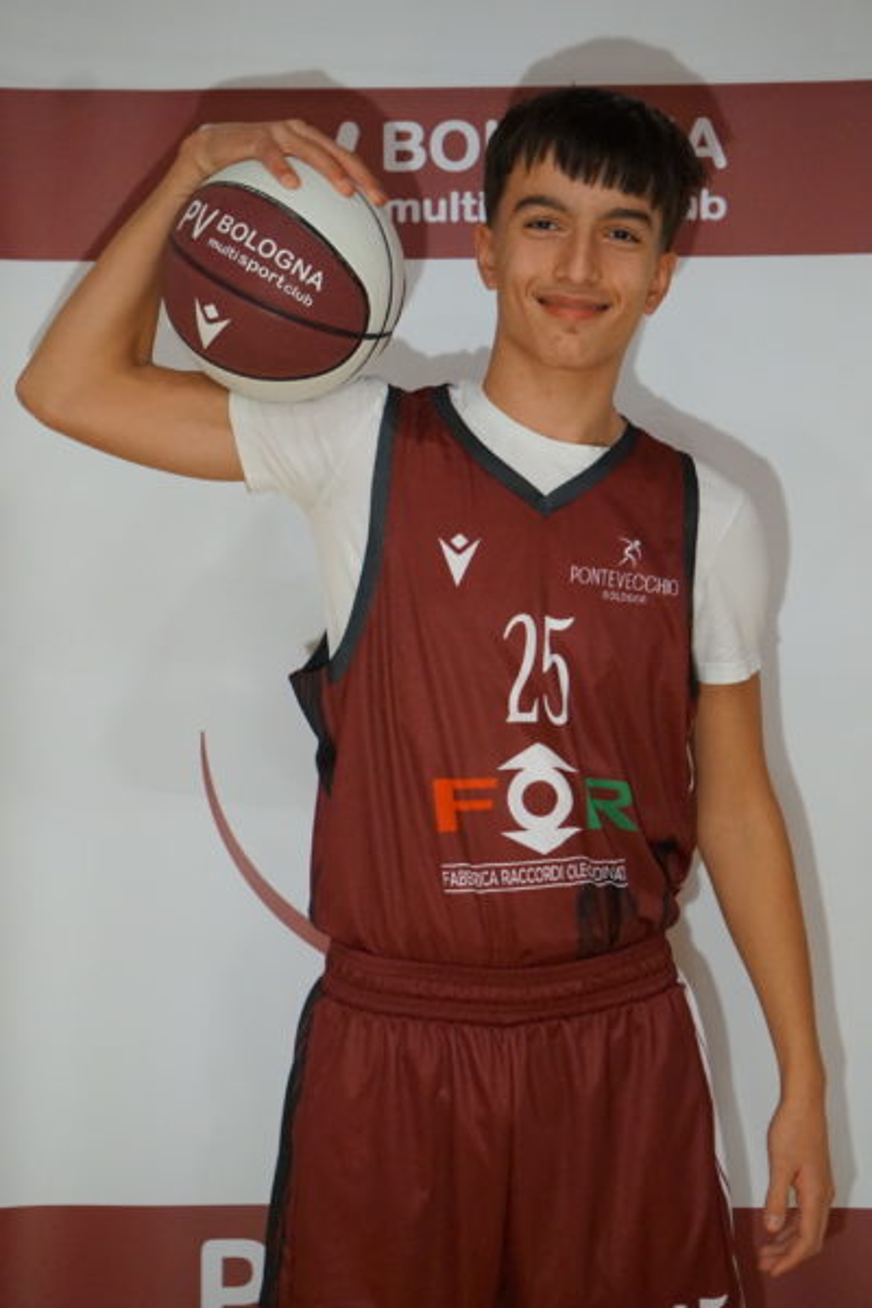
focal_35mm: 82
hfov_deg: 16.6
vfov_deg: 24.6
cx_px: 436
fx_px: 2997
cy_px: 654
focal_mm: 55
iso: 3200
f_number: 4.5
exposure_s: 1/60
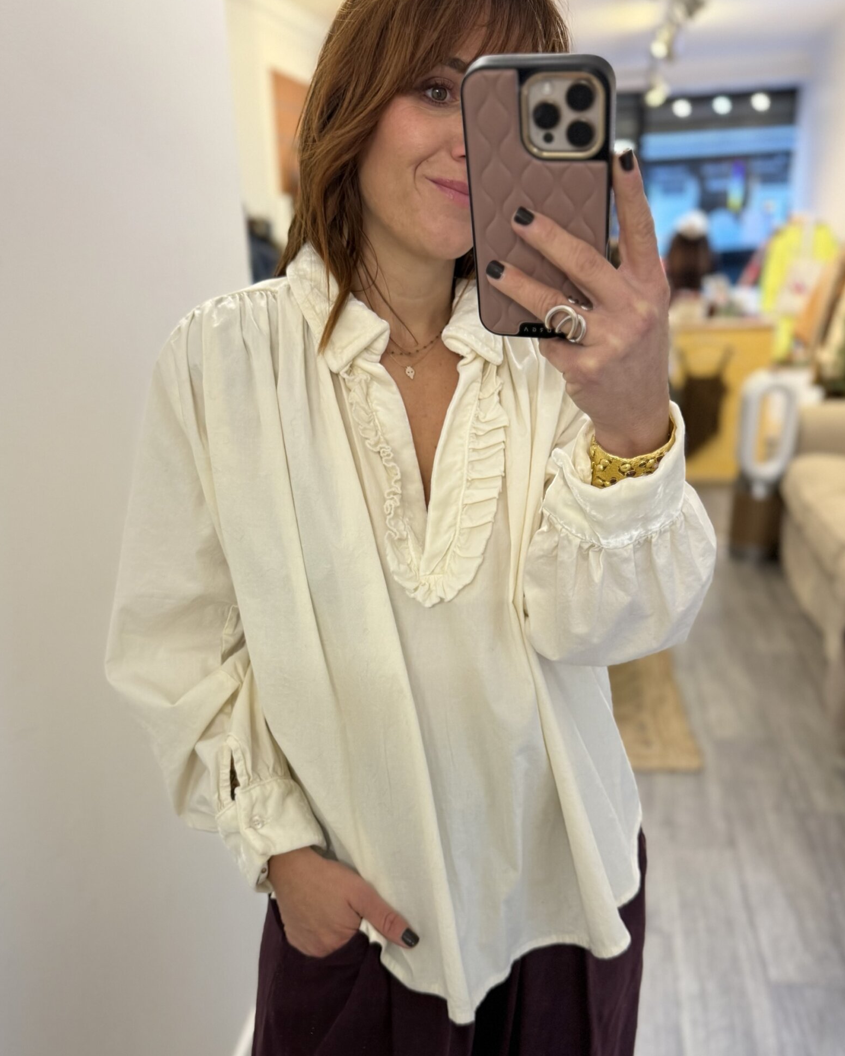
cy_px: 630
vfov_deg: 56.8
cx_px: 371
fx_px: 969
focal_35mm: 31
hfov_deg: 47.0
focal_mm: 6.76
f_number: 1.78
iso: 250
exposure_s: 1/49
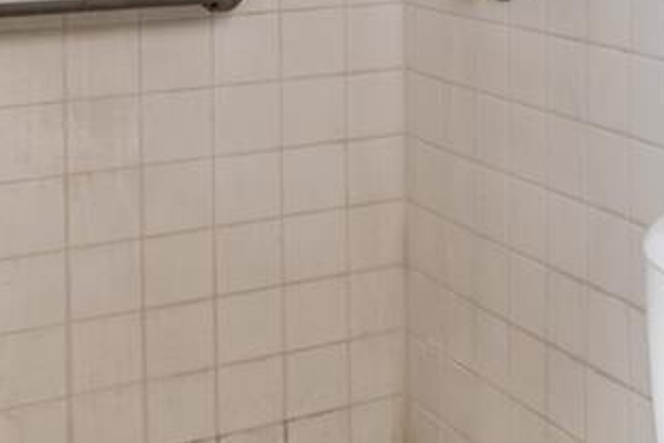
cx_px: 641
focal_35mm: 77
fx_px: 1420
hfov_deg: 25.2
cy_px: -209
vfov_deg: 16.3
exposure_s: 1/160
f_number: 9
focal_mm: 10
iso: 250
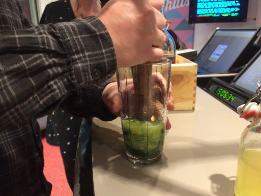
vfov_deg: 48.3
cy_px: 98
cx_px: 130
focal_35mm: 29
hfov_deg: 61.6
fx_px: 219
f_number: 2.2
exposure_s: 1/25
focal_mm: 4.15
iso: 320
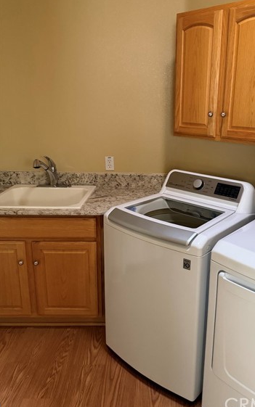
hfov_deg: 42.5
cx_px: 174
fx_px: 322
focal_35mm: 29
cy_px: 183
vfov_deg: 64.5
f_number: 1.78
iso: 800
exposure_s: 1/54
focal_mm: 6.76
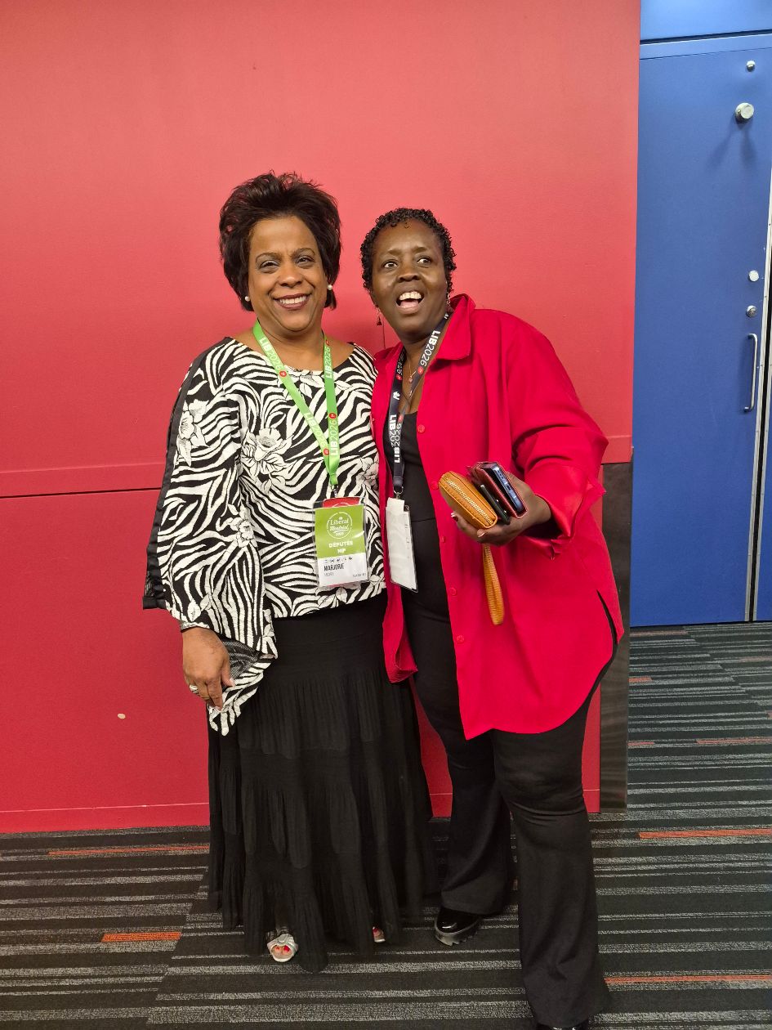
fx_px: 684
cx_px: 386
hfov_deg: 58.9
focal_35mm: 23
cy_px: 515
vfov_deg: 73.9
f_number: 1.8
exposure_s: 1/120
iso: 1000
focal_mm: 5.4
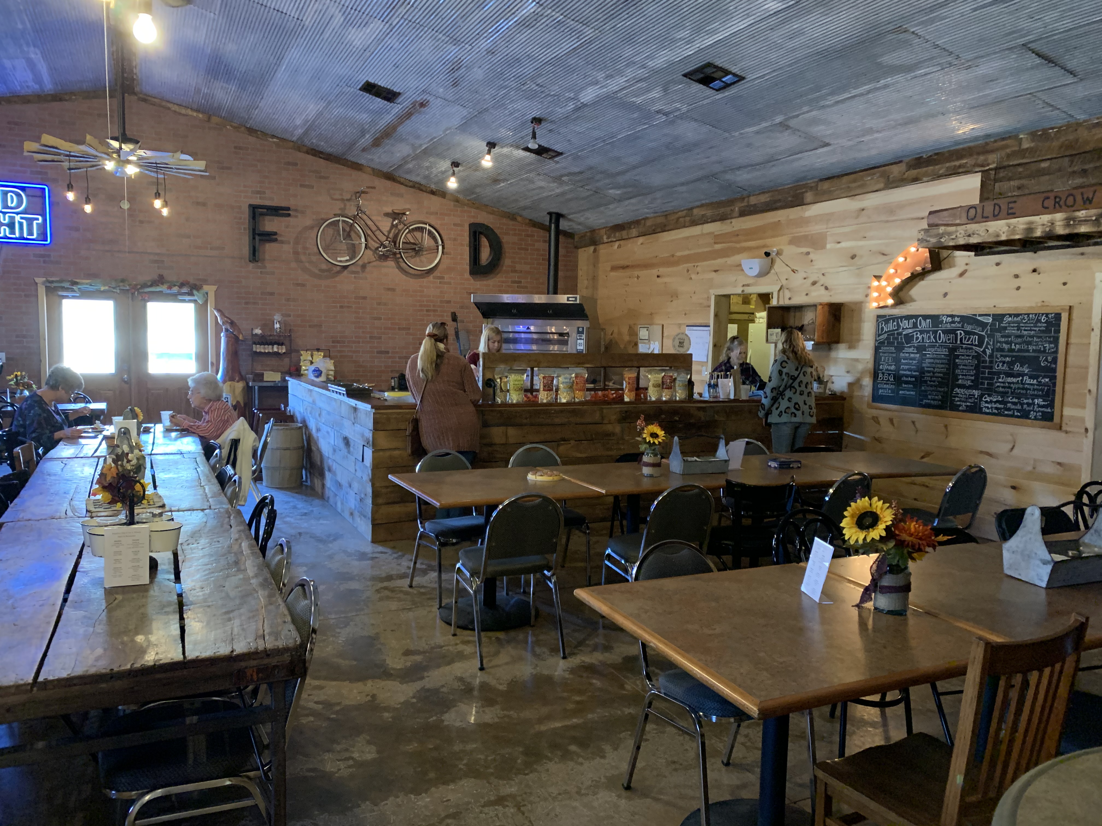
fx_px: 828
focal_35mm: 26
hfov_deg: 67.3
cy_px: 413
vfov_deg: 53.1
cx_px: 551
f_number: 1.8
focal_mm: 4.25
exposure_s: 1/40
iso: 400
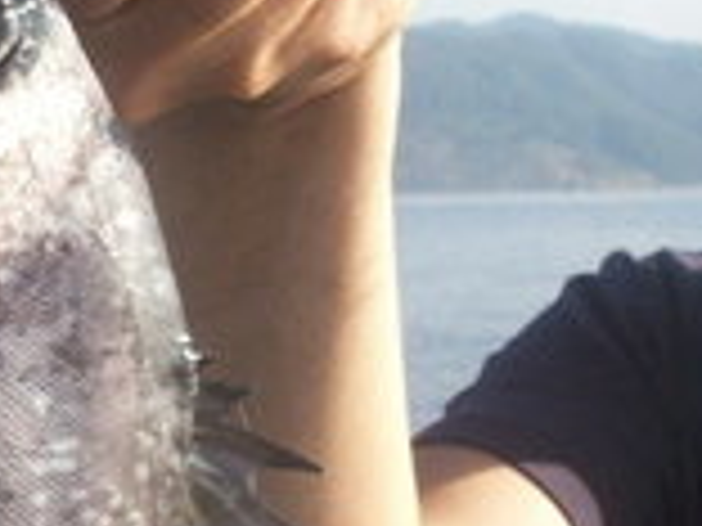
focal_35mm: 152
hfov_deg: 12.9
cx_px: 158
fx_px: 3083
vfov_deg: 9.8
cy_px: 324
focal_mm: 7.7
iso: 50
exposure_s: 1/125
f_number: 7.1
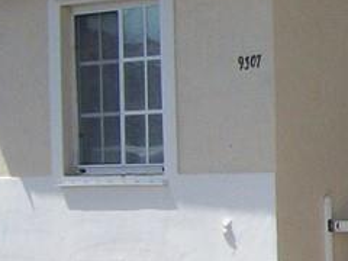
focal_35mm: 213
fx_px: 2141
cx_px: 789
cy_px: 347
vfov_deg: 6.9
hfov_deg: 8.6
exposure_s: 1/250
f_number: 8.8
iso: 80
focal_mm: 5.7
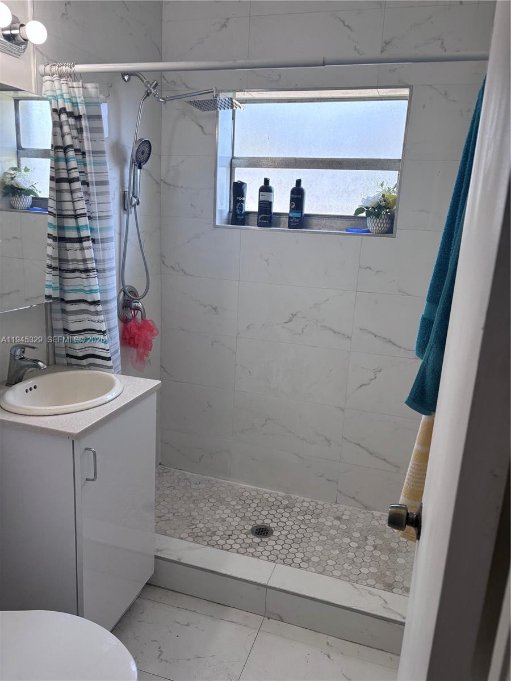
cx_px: 256
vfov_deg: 67.3
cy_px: 340
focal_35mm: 26
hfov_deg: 53.1
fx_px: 512
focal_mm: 5.96
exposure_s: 1/141
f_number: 1.6
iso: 50
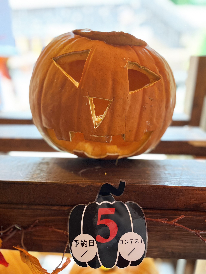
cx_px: 103
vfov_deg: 67.3
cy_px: 137
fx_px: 206
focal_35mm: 26
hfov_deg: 53.1
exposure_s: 1/50
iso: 500
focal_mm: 5.1
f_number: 1.6
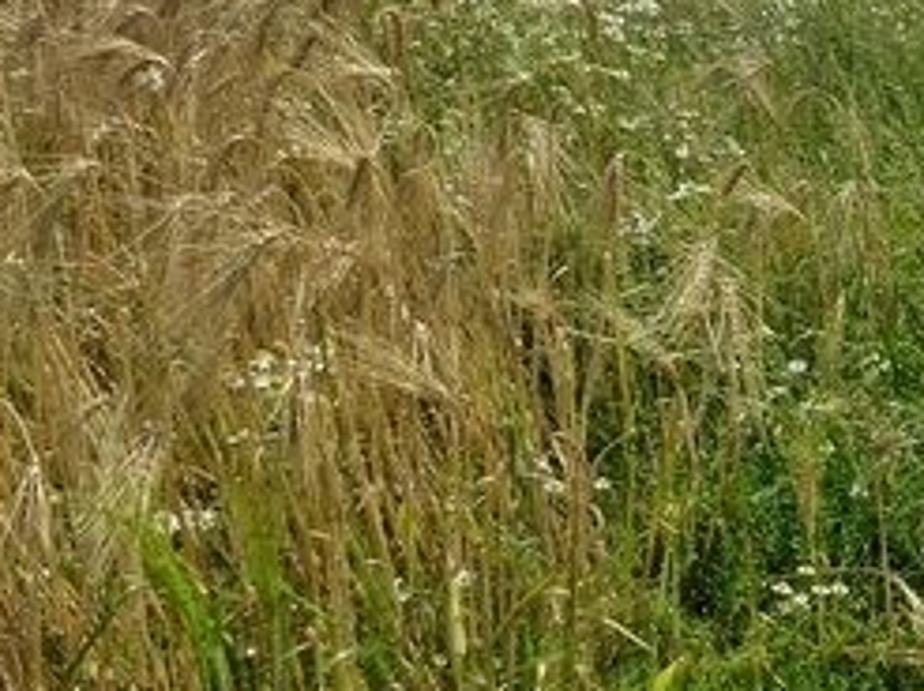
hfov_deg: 28.2
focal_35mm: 61
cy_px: 199
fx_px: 1627
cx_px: 1070
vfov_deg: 23.8
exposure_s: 1/1300
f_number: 4
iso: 160
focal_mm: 4.3
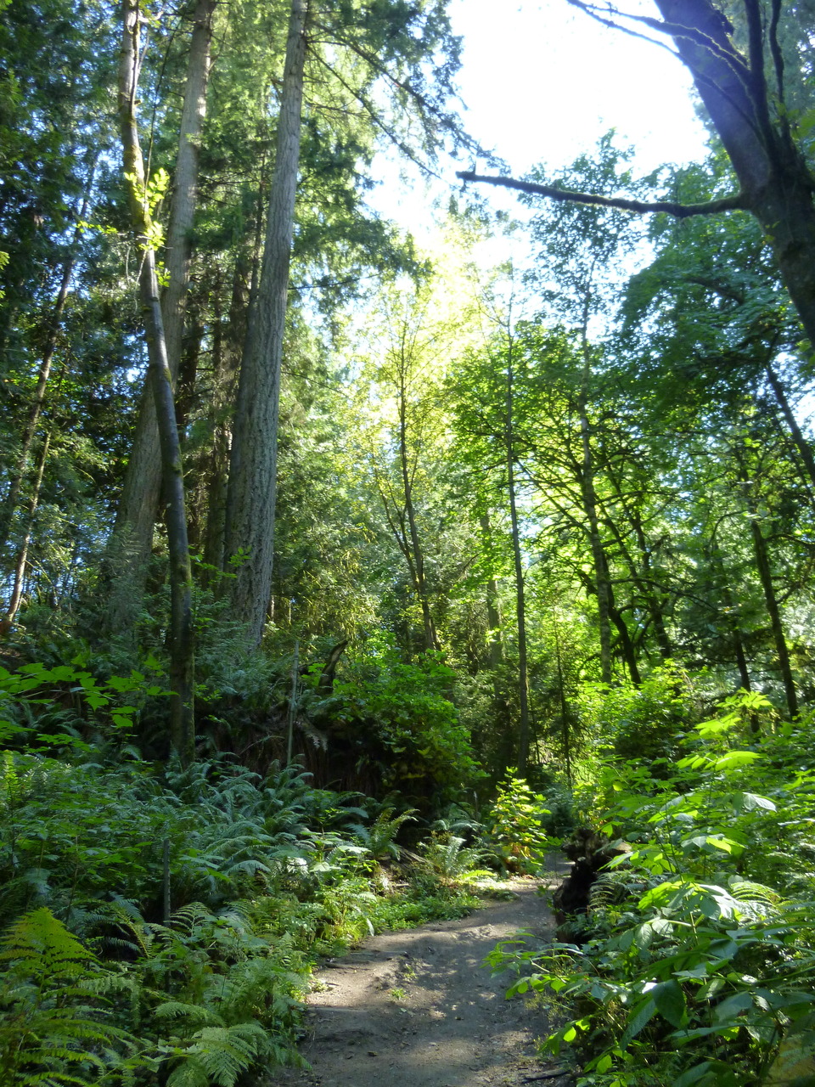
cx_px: 408
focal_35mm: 25
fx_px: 785
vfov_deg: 69.4
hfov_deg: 54.9
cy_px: 544
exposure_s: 1/30
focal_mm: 4.5
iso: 200
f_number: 3.3
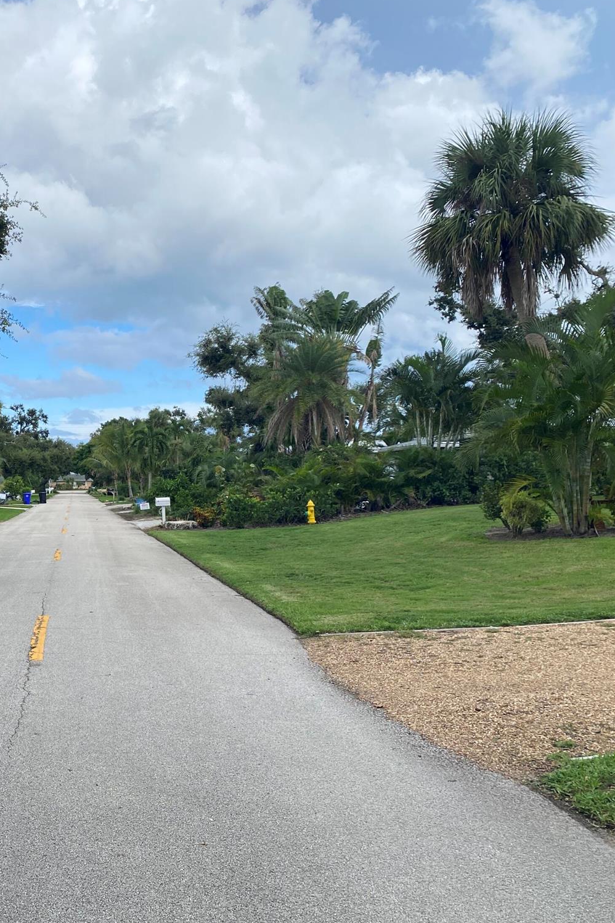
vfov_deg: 51.9
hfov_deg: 33.5
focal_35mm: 37
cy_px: 455
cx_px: 29
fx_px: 948
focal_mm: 4.25
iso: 32
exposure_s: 1/1522
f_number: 1.8
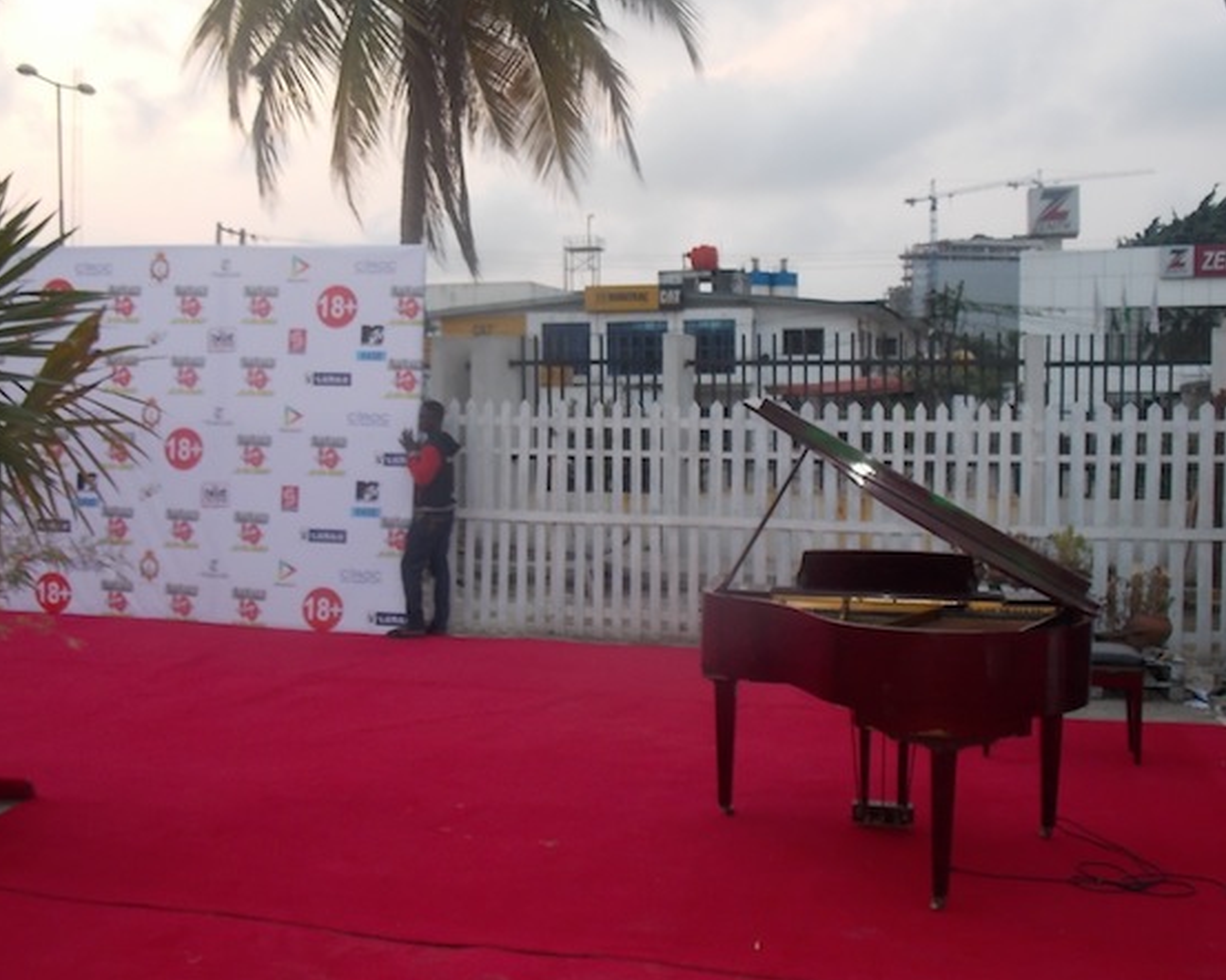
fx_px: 1306
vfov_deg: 41.1
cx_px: 619
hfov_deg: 50.3
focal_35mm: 36
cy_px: 486
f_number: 3.4
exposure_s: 1/30
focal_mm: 6.1
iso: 125
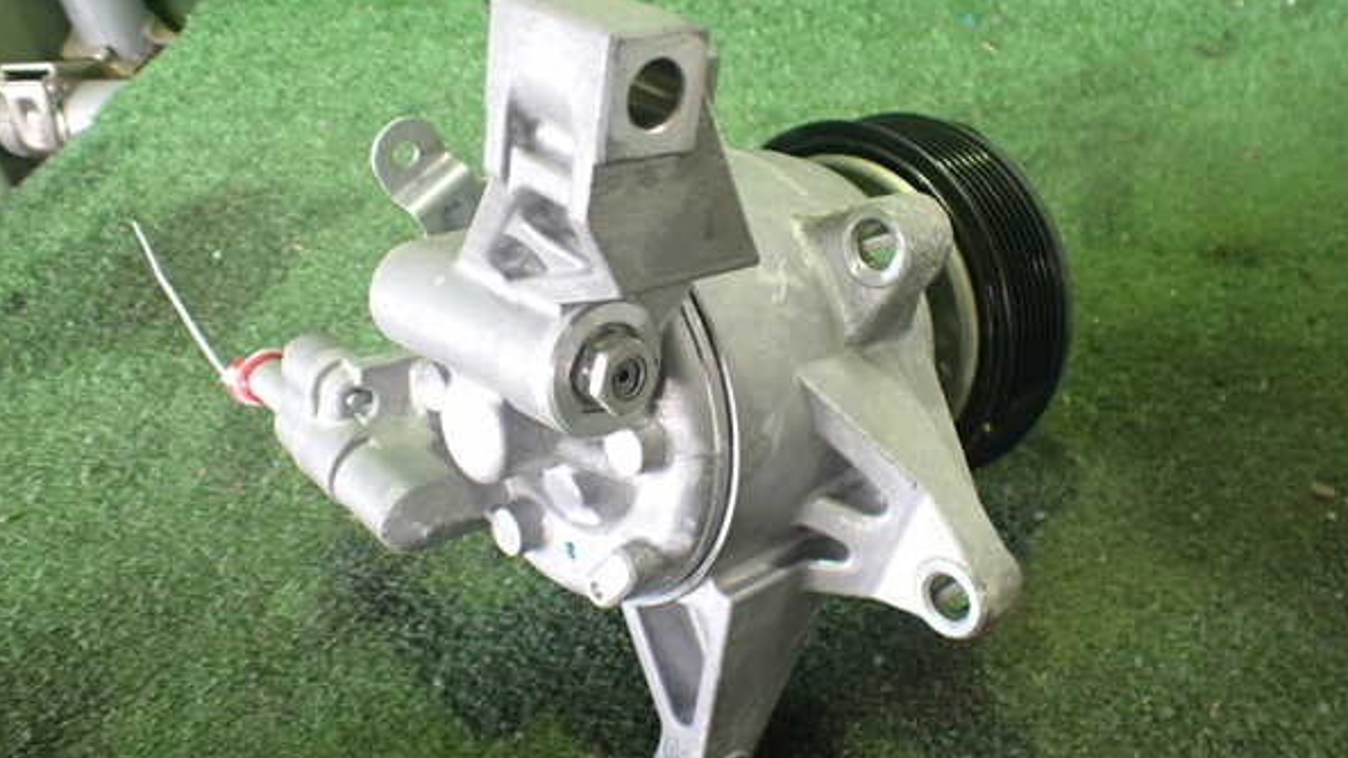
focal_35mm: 33
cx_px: 672
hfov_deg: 59.5
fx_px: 1179
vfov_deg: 35.6
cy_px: 361
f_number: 2.3
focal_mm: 5.4
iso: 800
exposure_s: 1/50
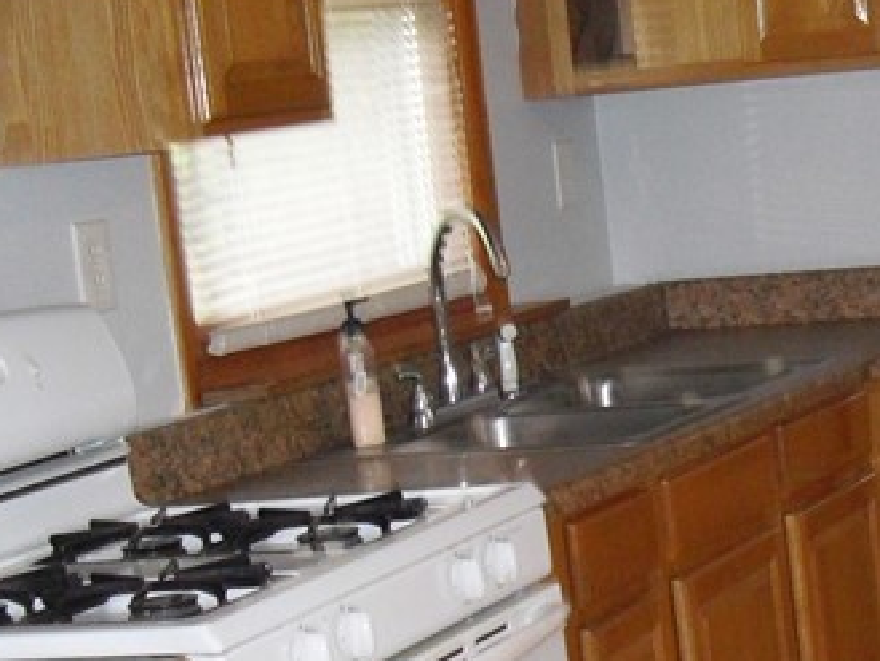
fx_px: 2848
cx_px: 1057
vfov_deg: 13.1
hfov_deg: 16.8
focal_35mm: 112
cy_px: 650
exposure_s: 1/60
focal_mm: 6.3
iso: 400
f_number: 3.1
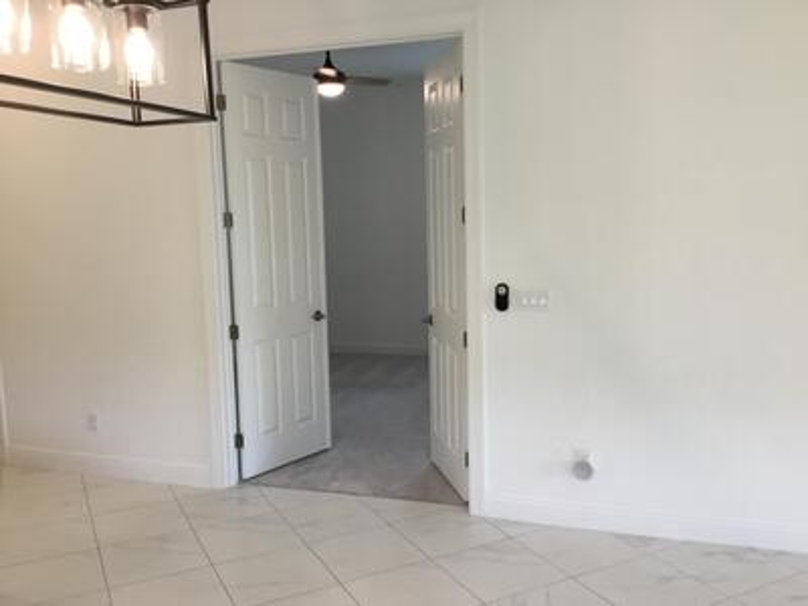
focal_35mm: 31
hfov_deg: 58.4
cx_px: 404
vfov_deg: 45.4
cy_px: 303
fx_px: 724
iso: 25
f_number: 2.4
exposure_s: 1/30
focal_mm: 3.3
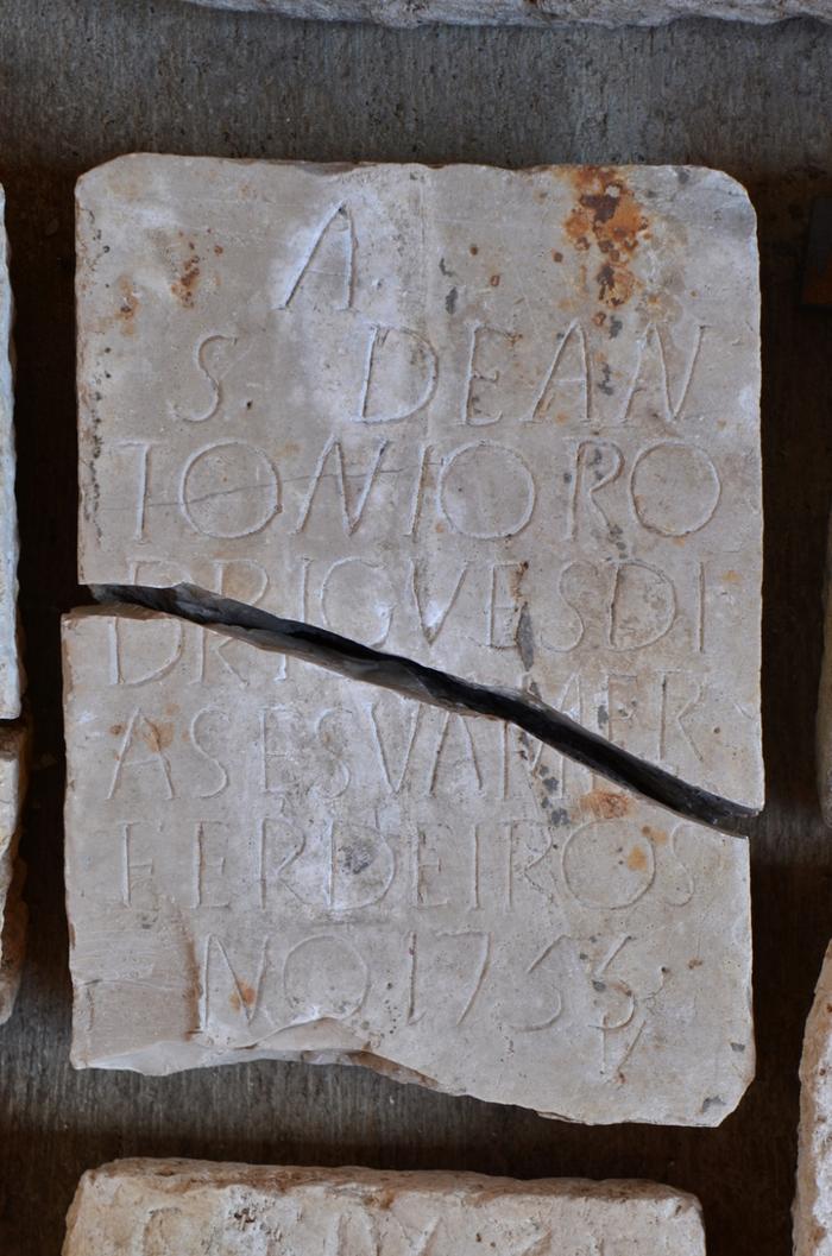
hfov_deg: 18.8
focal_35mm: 72
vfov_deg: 28.1
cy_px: 628
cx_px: 416
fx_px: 2507
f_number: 8
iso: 100
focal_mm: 48
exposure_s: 1/6
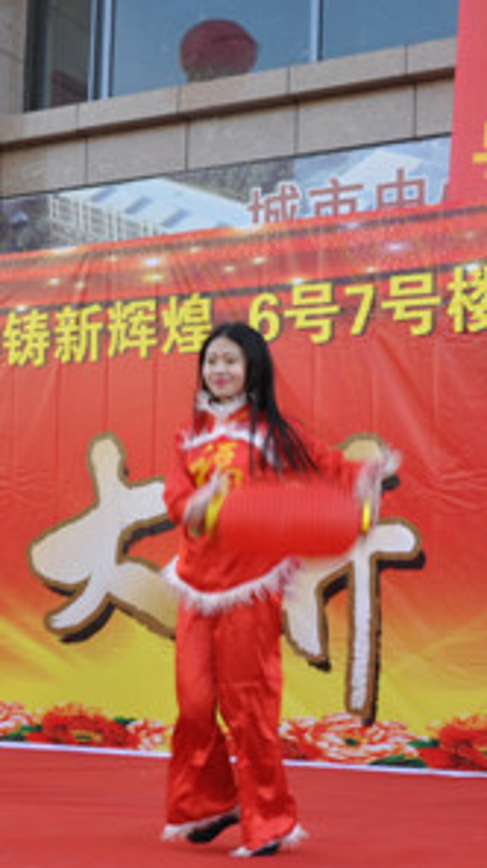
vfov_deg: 29.0
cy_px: 485
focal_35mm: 73
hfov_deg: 16.5
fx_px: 1679
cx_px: 197
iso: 200
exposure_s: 1/60
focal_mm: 25
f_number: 8
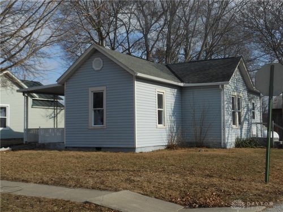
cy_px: 106
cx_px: 142
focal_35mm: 45
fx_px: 368
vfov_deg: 32.2
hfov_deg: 42.1
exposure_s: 1/640
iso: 80
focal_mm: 8.1
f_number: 4.6
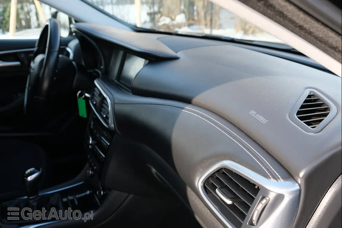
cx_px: 171
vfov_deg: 44.9
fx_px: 275
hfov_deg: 63.7
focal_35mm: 29
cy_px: 114
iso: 320
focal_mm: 19.6
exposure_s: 1/100
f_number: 5
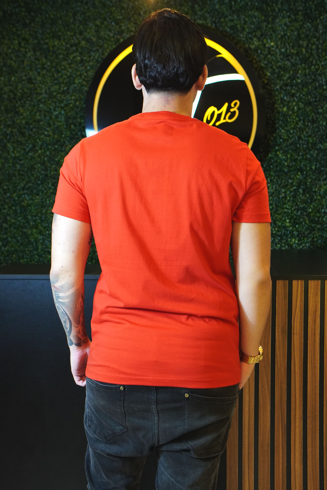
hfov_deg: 27.3
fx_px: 674
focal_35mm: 50
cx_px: 164
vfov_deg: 40.0
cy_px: 245
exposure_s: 1/160
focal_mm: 33
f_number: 2.5
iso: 1600
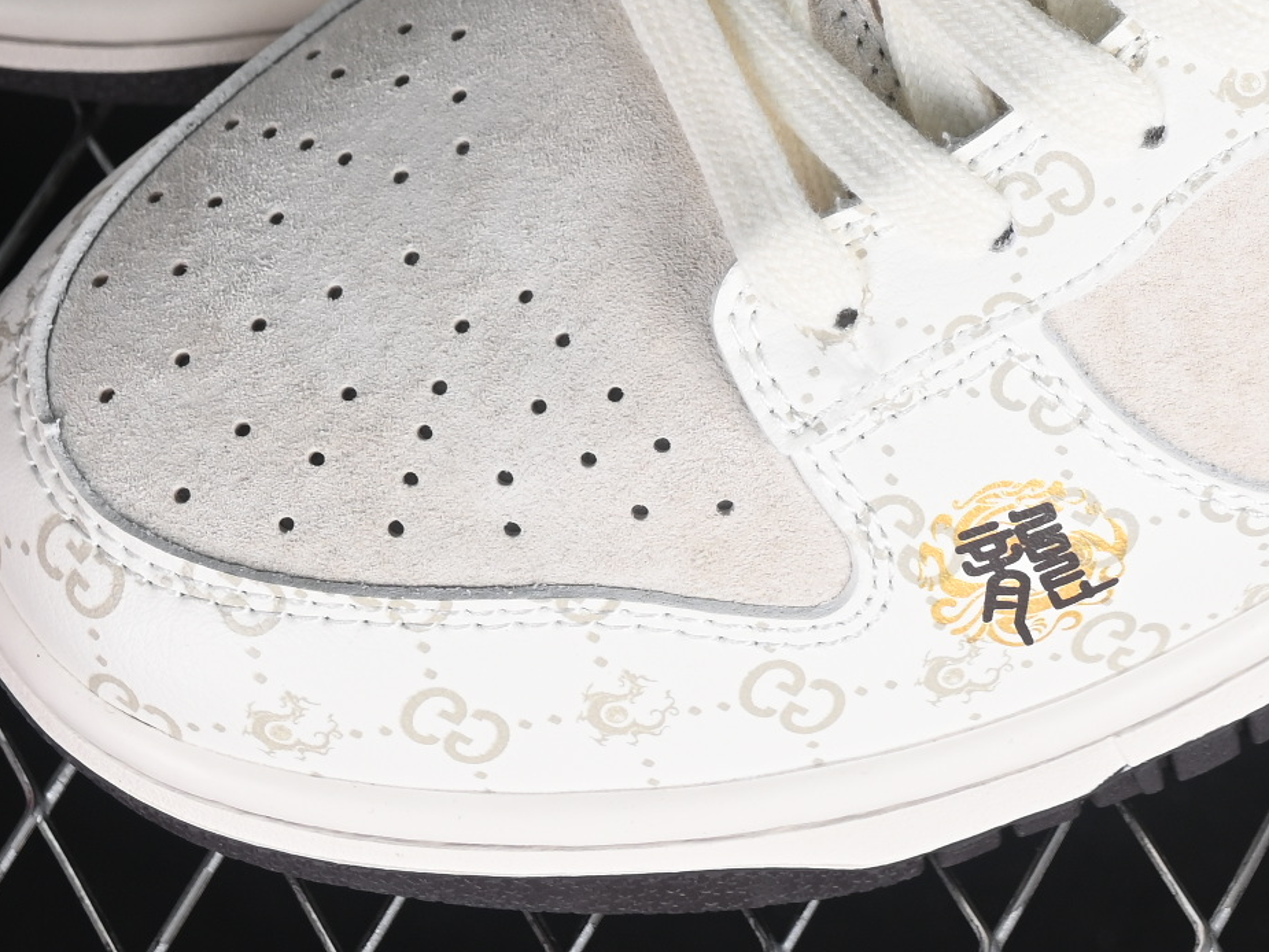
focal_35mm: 217
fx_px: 7956
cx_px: 1177
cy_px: -277
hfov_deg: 9.1
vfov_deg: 6.8
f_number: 7.1
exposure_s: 1/80
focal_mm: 50
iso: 160
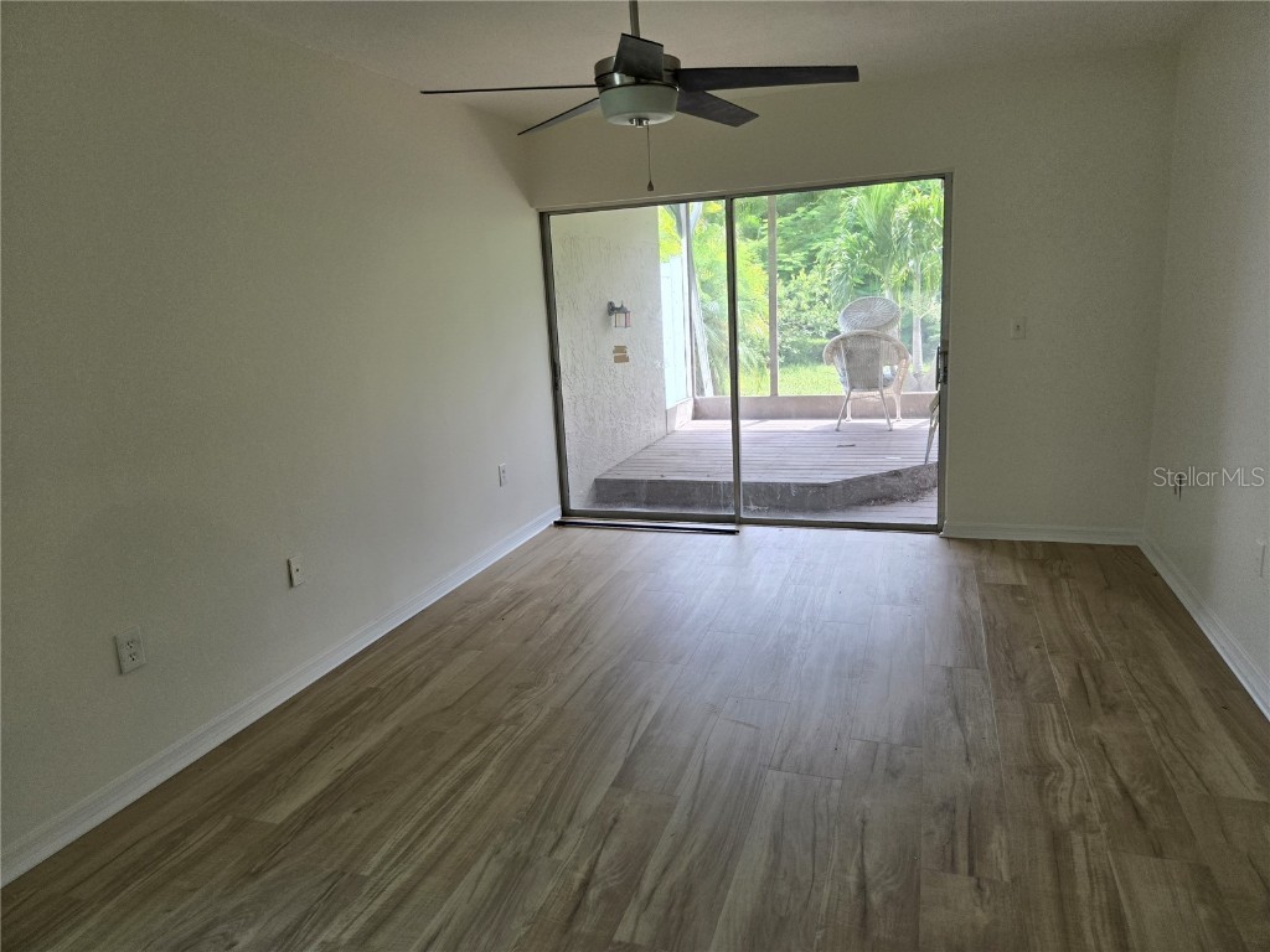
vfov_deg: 58.9
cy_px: 476
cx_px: 635
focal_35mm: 23
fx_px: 844
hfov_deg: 73.9
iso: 125
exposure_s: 1/508
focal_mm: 5.4
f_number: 1.8
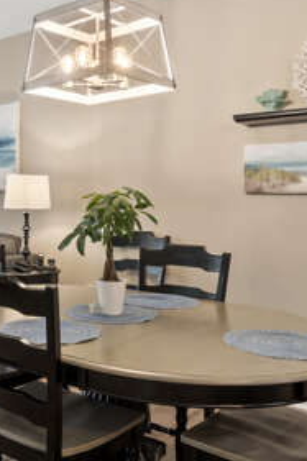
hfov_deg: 31.2
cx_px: 36
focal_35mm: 41
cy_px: 199
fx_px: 525
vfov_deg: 47.3
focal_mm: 10
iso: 250
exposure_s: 1
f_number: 8
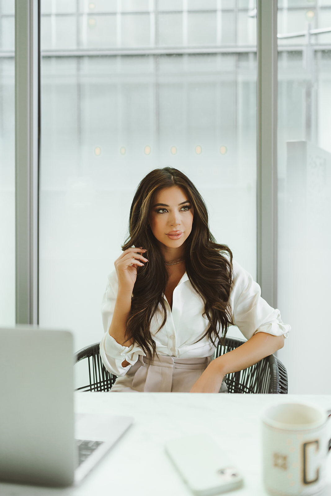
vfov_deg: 54.4
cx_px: 166
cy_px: 248
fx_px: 483
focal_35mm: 35
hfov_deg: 37.9
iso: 250
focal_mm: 35
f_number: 2
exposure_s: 1/160
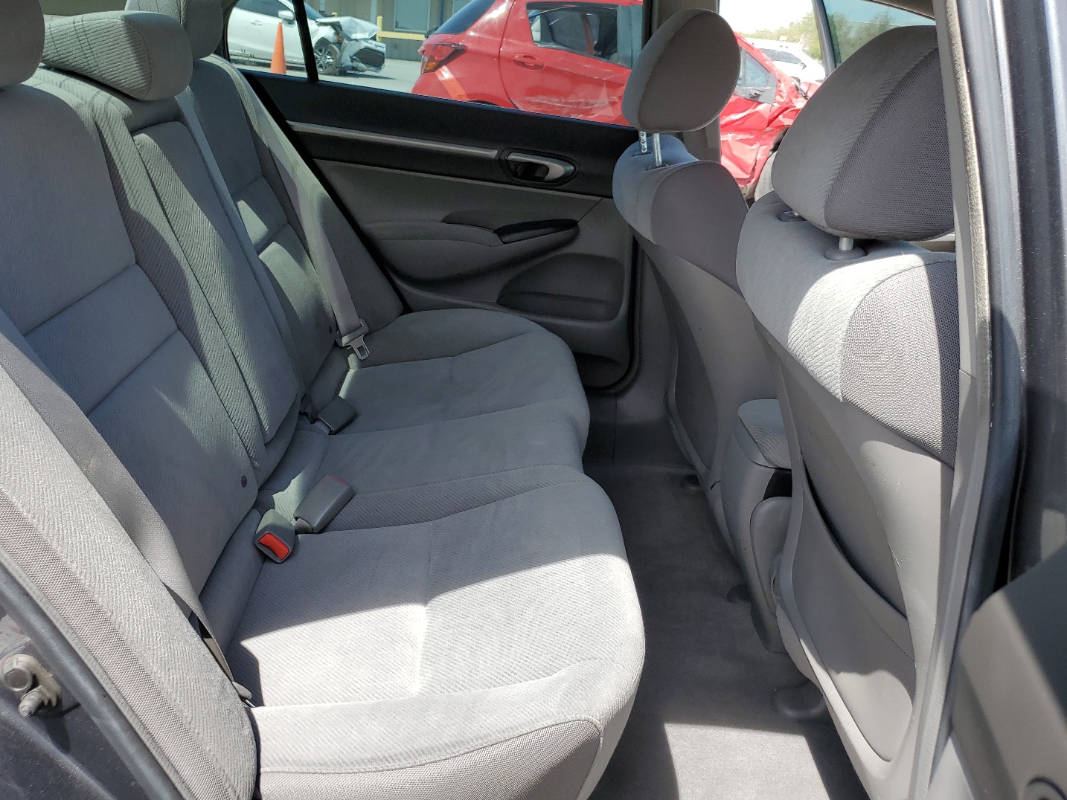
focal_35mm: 29
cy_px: 366
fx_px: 894
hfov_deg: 61.5
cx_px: 484
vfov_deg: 48.2
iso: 50
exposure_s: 1/833
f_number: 1.5
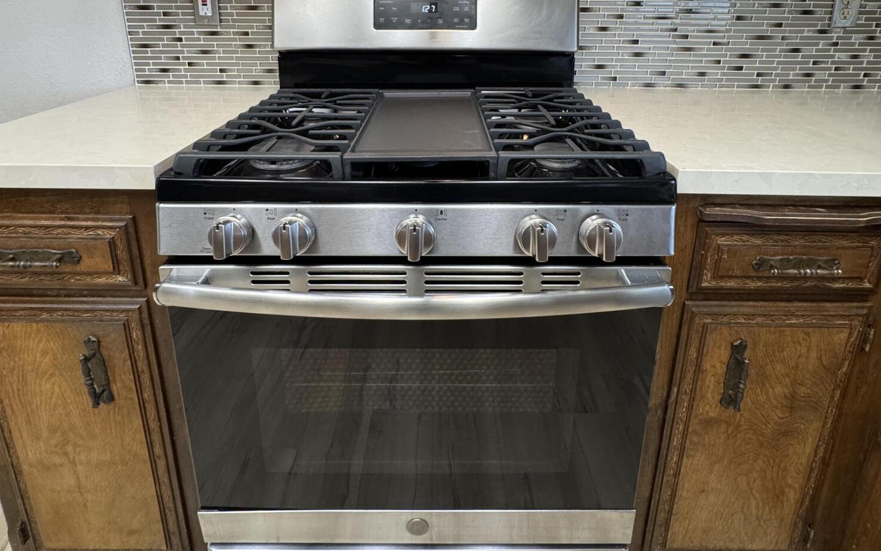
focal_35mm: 20
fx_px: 480
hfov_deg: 85.1
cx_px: 438
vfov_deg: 56.1
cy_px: 125
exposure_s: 1/120
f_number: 2.2
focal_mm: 2.22
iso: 320
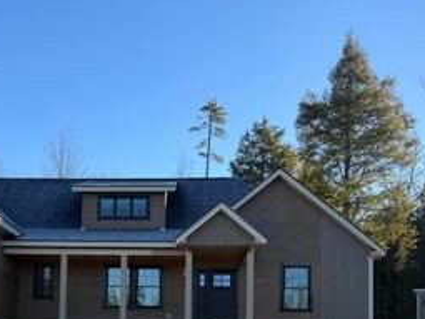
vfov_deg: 29.1
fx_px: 577
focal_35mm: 47
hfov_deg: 39.7
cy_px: 308
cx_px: 127
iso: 80
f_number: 1.78
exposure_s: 1/1855
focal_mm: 6.76
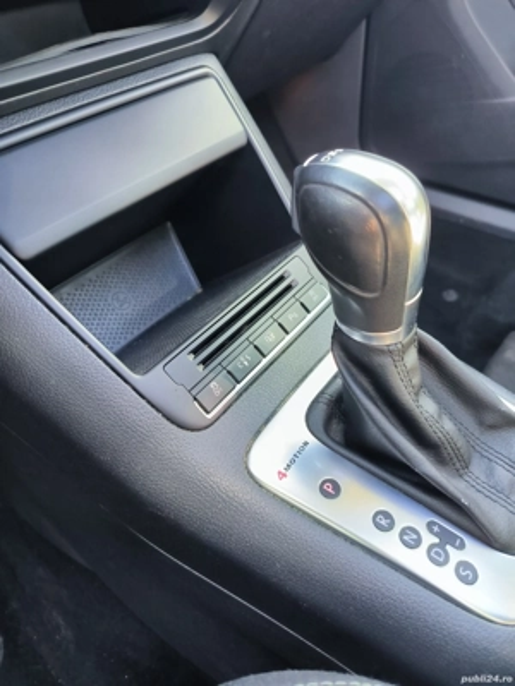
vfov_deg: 71.6
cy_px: 343
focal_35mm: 24
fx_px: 476
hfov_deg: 56.8
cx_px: 258
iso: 316
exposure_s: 1/50
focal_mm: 5.24
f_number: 1.7
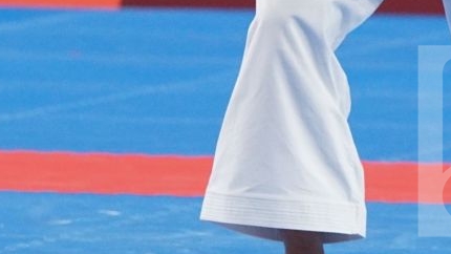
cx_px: 516
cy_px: -232
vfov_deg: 1.5
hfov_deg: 2.7
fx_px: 9449
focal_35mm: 790
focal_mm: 120
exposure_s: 1/400
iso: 800
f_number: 3.2
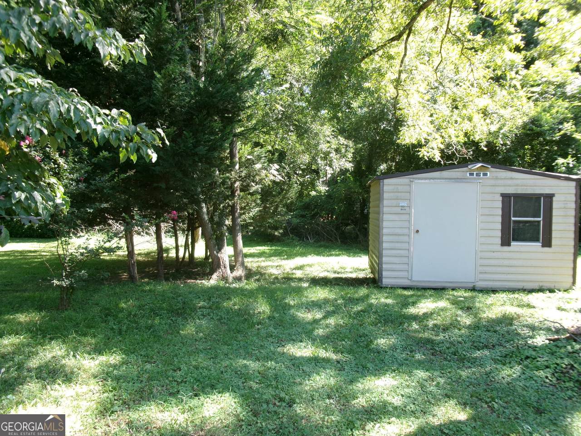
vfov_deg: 49.7
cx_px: 290
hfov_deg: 63.4
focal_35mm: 28
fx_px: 470
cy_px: 218
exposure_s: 1/52
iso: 100
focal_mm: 5.1
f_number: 3.9
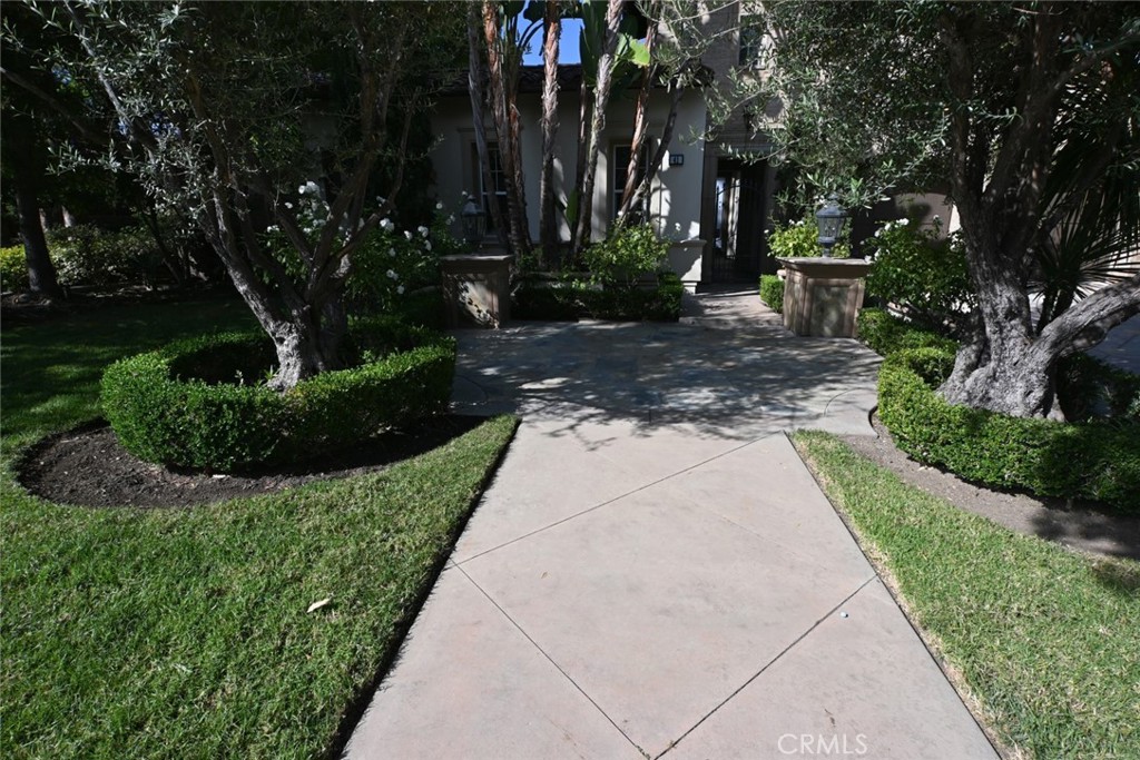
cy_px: 380
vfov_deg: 67.4
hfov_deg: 90.0
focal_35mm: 18
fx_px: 570
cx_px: 570
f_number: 8
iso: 100
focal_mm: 12
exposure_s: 1/250
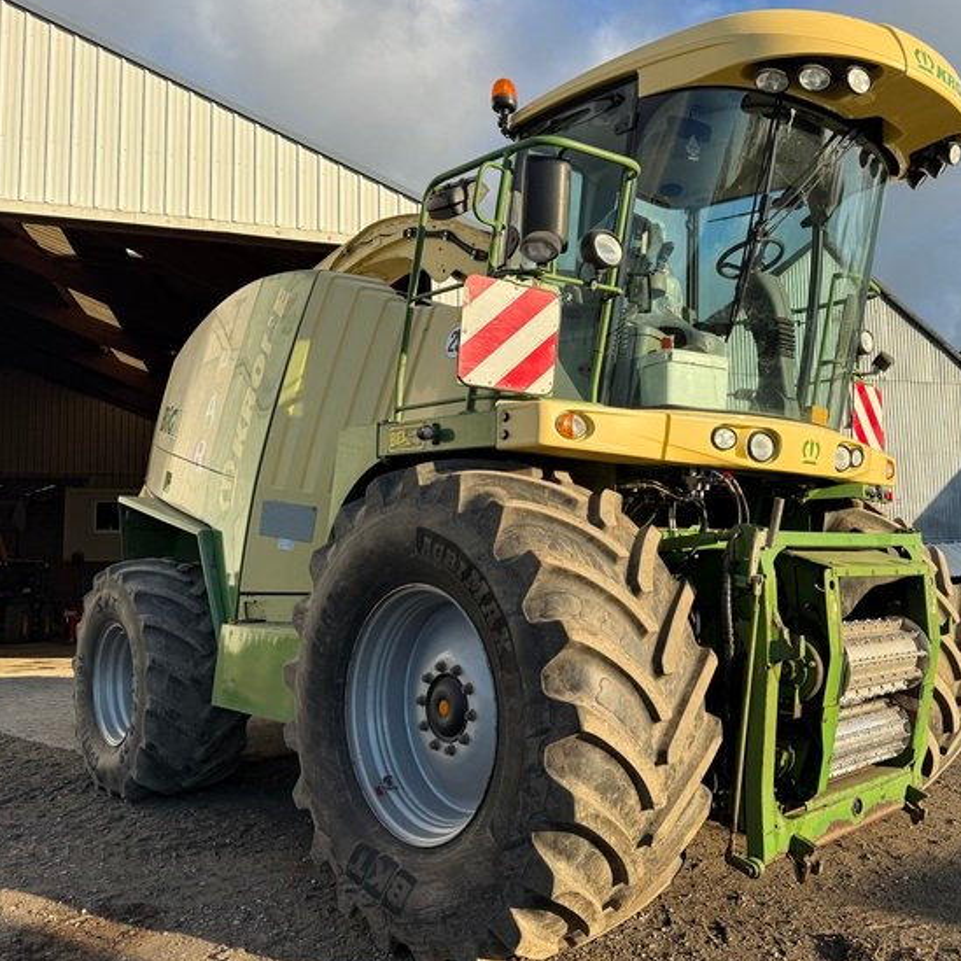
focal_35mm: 29
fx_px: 911
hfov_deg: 54.5
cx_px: 642
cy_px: 488
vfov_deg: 55.6
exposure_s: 1/2110
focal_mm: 6.76
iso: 80
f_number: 1.78
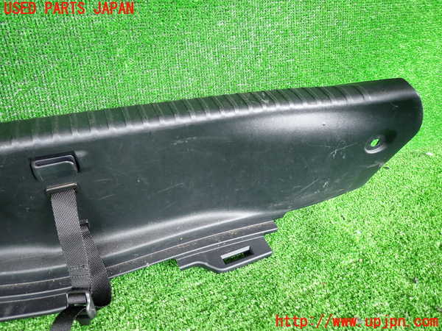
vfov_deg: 54.9
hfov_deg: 69.4
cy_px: 166
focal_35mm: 25
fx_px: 319
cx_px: 221
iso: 200
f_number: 2
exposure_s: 1/50
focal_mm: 4.5
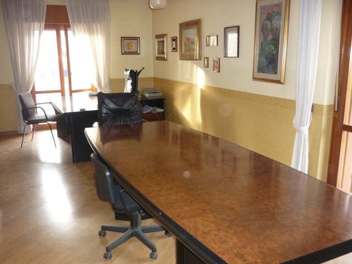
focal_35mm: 33
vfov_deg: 42.9
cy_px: 132
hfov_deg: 55.4
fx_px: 336
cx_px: 176
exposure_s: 1/30
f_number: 2.8
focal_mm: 5.5
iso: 400
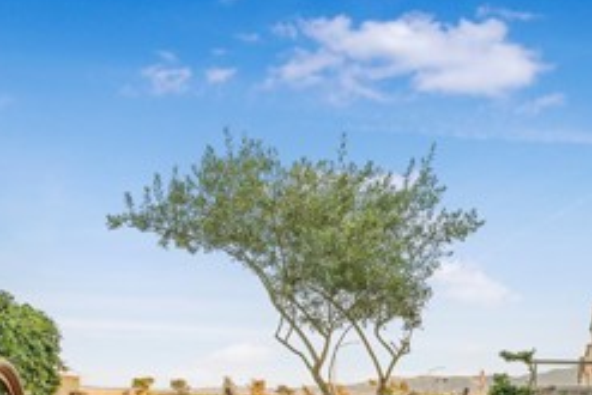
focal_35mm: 44
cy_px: 418
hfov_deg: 42.2
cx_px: 487
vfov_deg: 28.2
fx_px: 724
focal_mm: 17
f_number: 8
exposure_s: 1/40
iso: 200
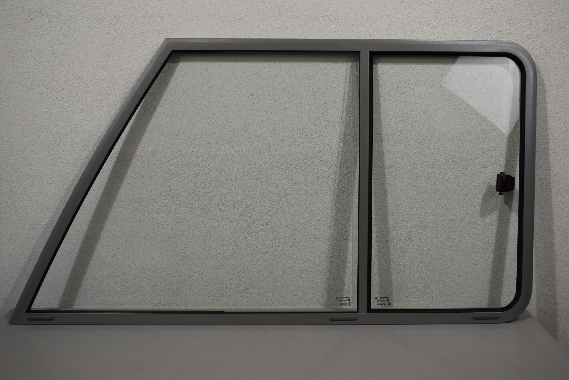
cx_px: 284
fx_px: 664
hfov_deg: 46.4
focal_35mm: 42
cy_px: 190
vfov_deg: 31.9
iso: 250
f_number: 5.6
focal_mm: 28
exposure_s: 1/125
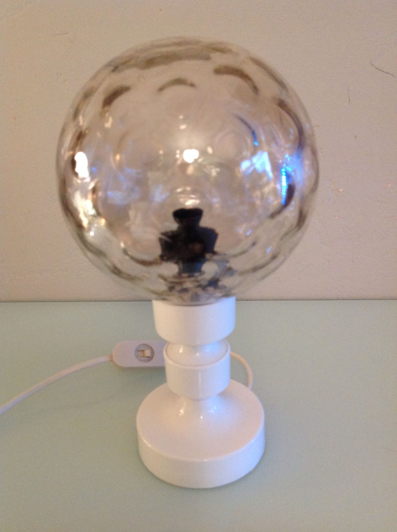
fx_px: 537
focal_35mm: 35
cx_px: 198
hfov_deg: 40.6
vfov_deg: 52.7
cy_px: 266
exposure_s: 1/17
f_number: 2.4
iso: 250
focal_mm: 4.28
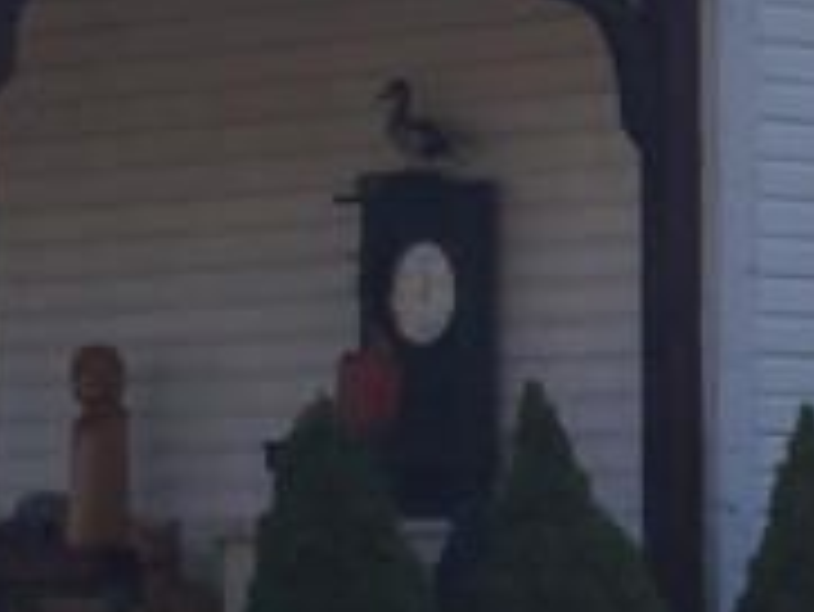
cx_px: 992
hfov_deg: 8.9
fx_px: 5153
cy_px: -14
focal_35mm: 219
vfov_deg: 6.8
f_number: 2.2
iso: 32
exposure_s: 1/590
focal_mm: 4.15
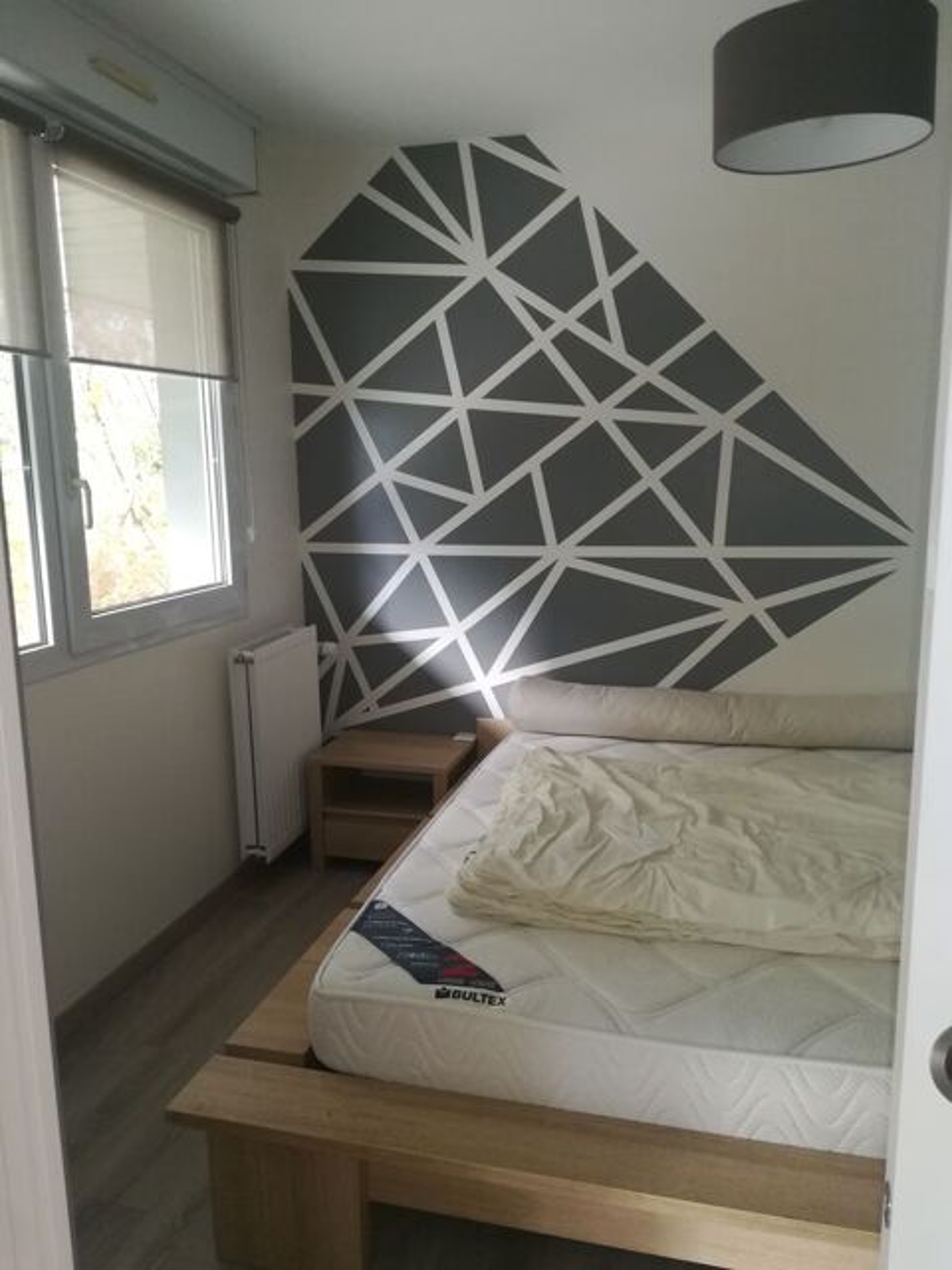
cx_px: 476
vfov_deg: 67.3
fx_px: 953
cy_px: 635
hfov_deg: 53.1
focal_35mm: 26
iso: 200
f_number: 2.2
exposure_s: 1/33.3
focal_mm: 3.83
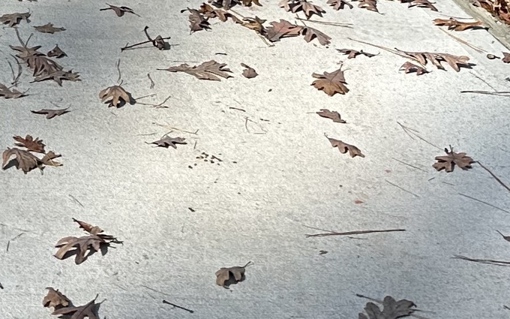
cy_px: -417
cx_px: -200
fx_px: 1598
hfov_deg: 16.8
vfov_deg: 10.1
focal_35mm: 115
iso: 80
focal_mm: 6.86
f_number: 1.78
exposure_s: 1/4545
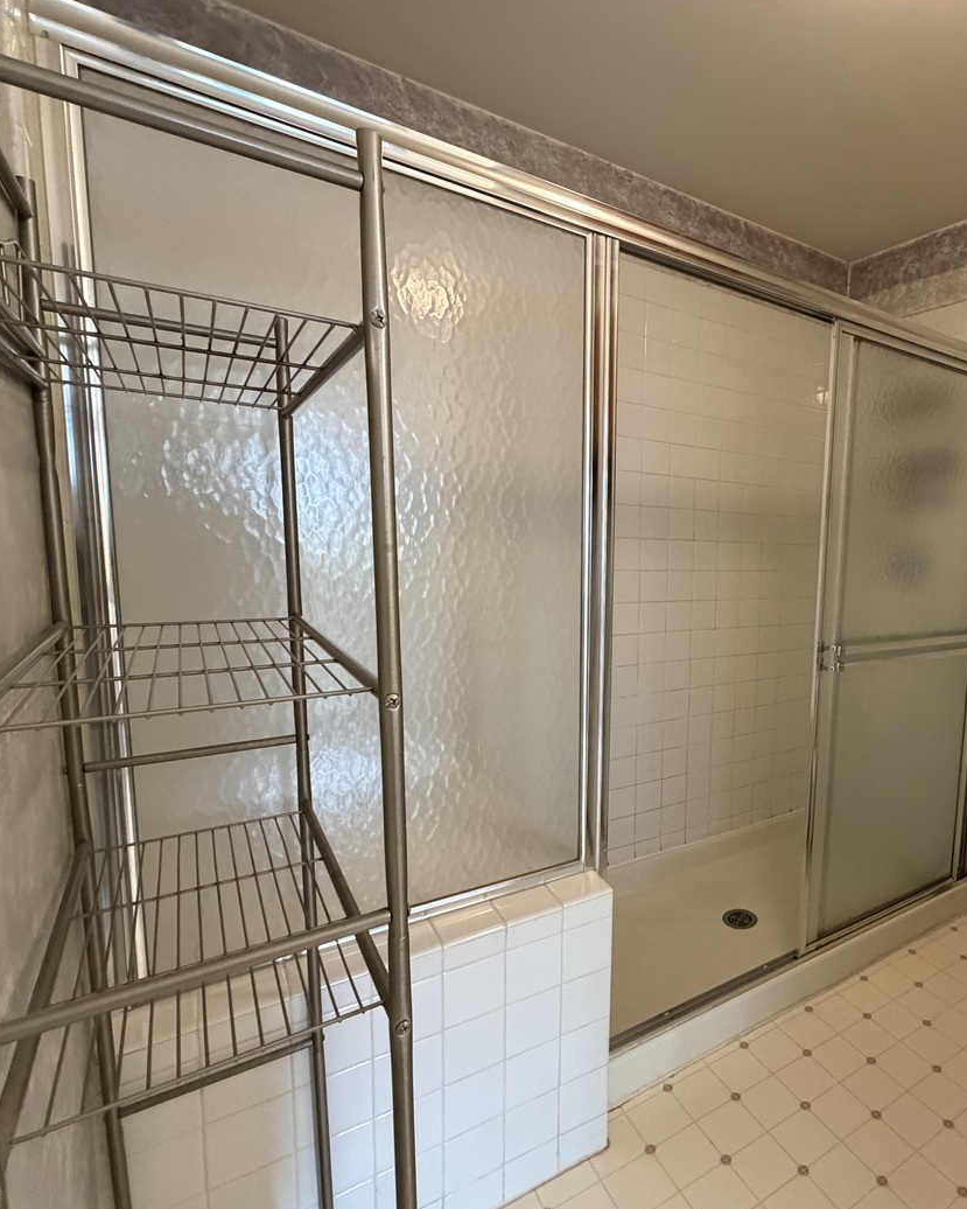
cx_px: 749
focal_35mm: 19
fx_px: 680
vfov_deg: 83.3
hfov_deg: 65.6
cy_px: 624
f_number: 2.2
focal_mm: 2.22
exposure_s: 1/60
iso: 640
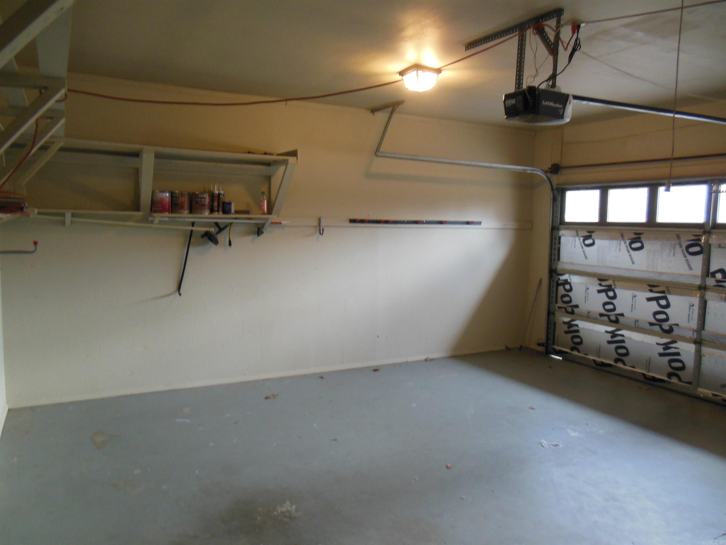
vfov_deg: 54.9
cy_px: 272
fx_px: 524
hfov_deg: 69.4
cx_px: 363
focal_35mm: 25
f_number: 3.2
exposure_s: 1/30
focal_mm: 4.5
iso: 320
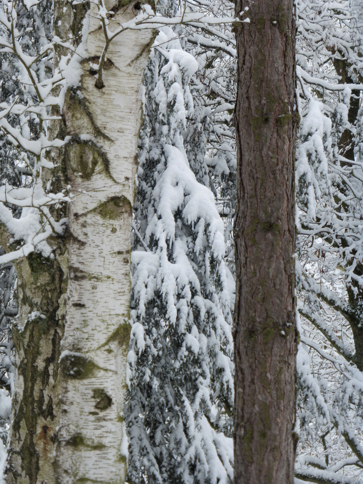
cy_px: 242
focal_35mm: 176
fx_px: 2461
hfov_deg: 8.4
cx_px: 182
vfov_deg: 11.2
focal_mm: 31.3
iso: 100
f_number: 5.4
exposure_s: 1/100
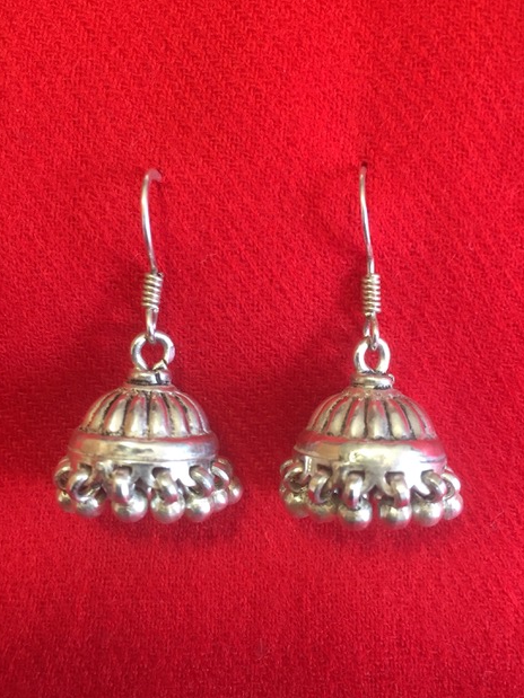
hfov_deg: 46.8
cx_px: 257
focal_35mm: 30
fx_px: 606
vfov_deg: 60.0
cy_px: 359
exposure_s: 1/33
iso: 125
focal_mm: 4.15
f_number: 2.2
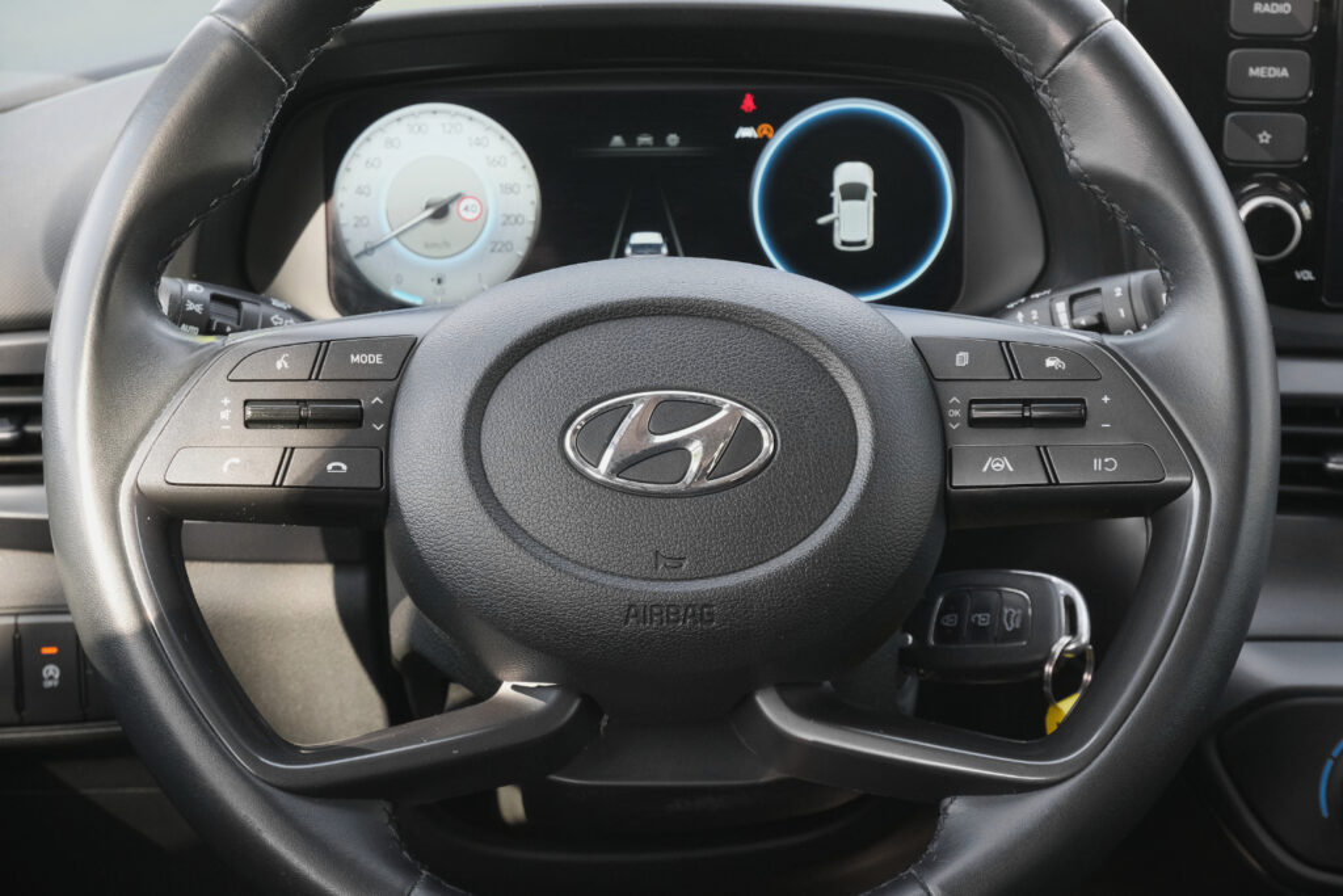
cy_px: 448
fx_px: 2537
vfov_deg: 20.0
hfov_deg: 29.7
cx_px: 672
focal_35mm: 68
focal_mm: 45
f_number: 9
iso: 2000
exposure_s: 1/60
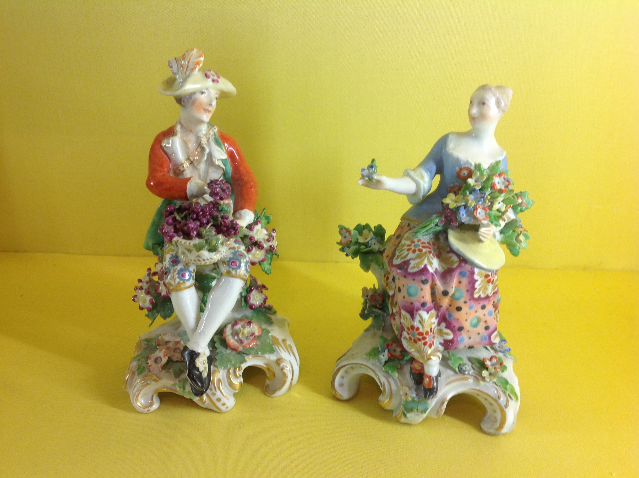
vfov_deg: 40.6
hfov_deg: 52.7
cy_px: 239
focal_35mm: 35
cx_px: 320
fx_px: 645
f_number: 2.4
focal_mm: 4.28
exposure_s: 1/25
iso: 64
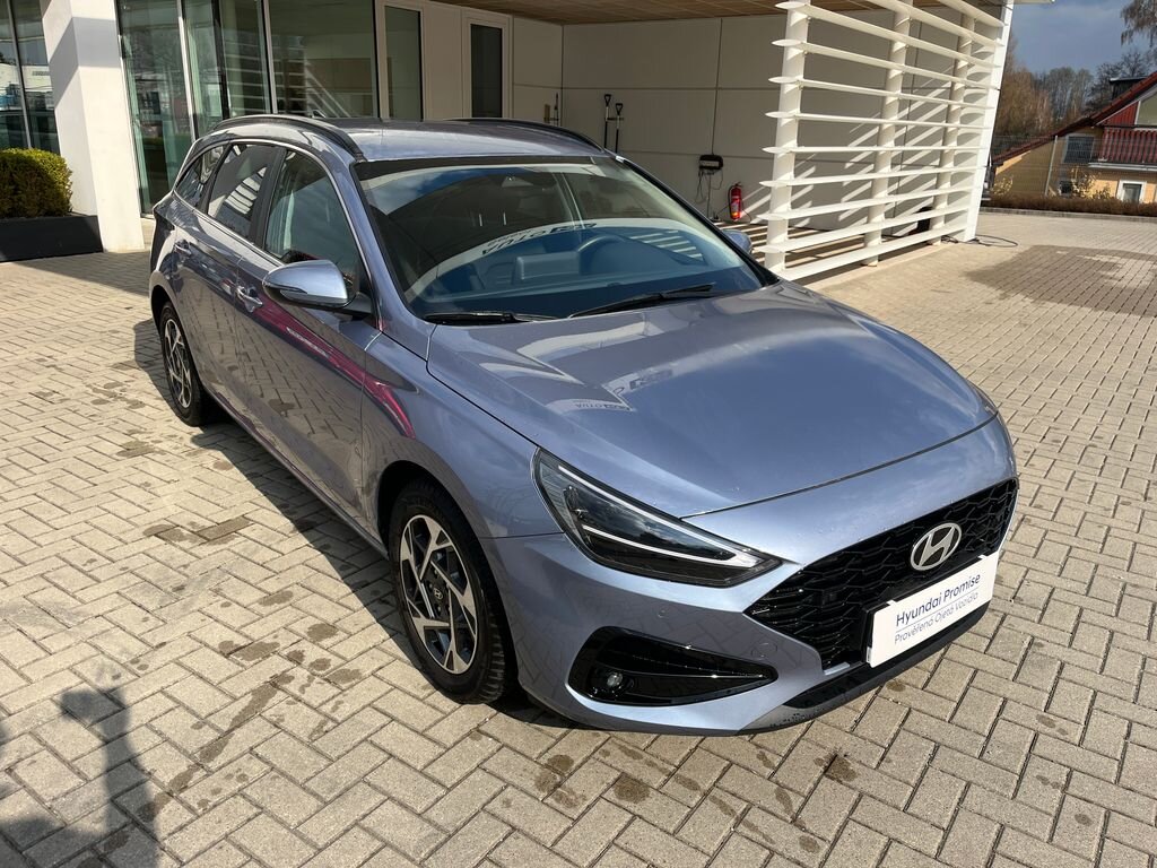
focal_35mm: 26
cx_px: 578
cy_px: 434
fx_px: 869
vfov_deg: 53.1
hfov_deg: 67.3
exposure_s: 1/2825
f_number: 1.6
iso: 50
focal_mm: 5.1
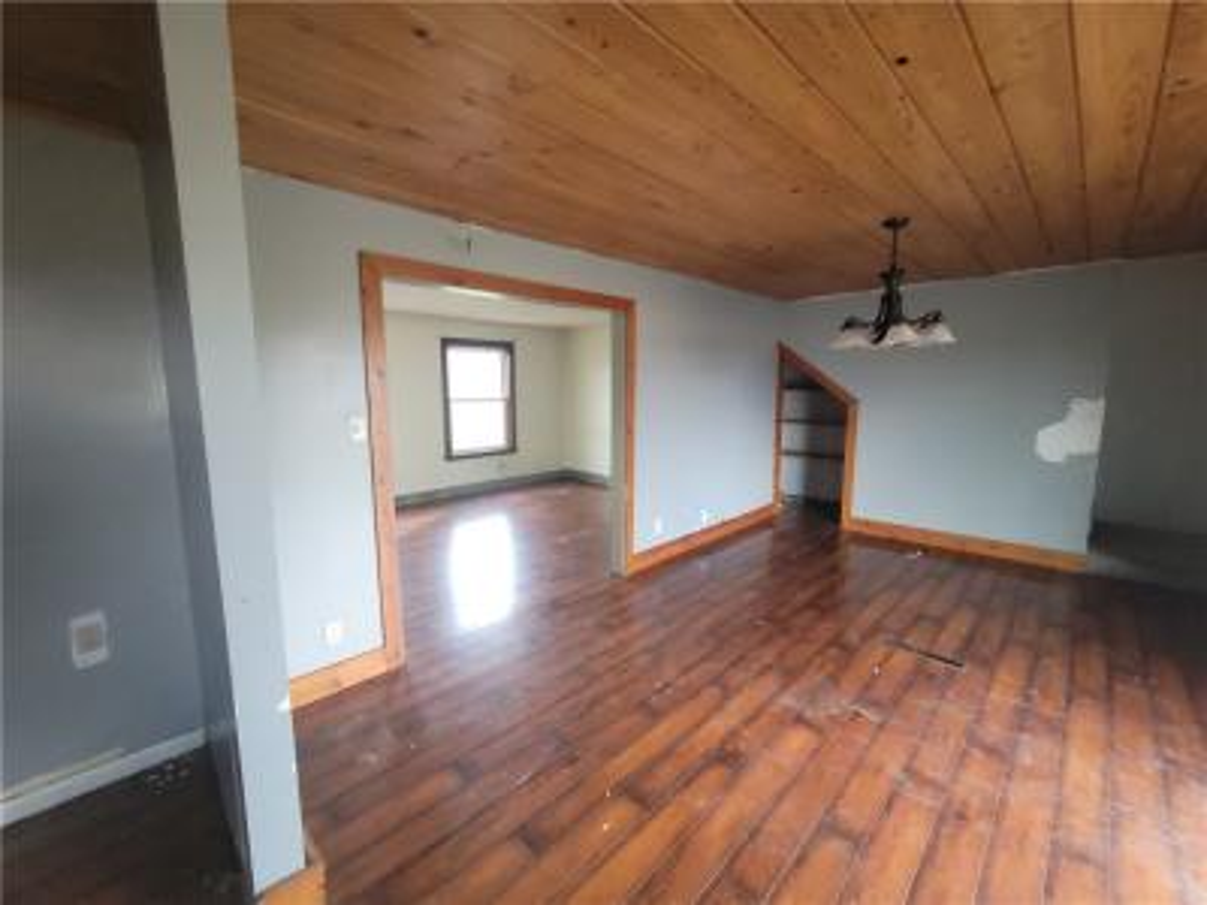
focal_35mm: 13
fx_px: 453
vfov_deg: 89.9
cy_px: 452
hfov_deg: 106.2
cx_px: 604
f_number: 2.2
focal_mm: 2.2
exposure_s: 1/60
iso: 400
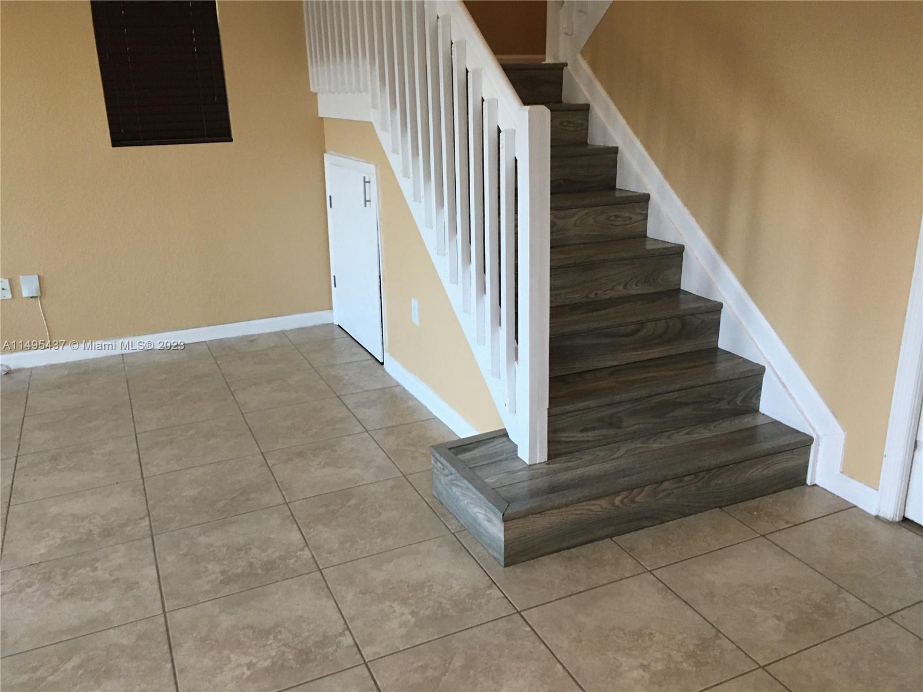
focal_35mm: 29
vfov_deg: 48.2
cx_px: 462
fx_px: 773
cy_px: 346
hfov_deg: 61.7
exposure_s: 1/30
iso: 100
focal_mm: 4.15
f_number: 2.2
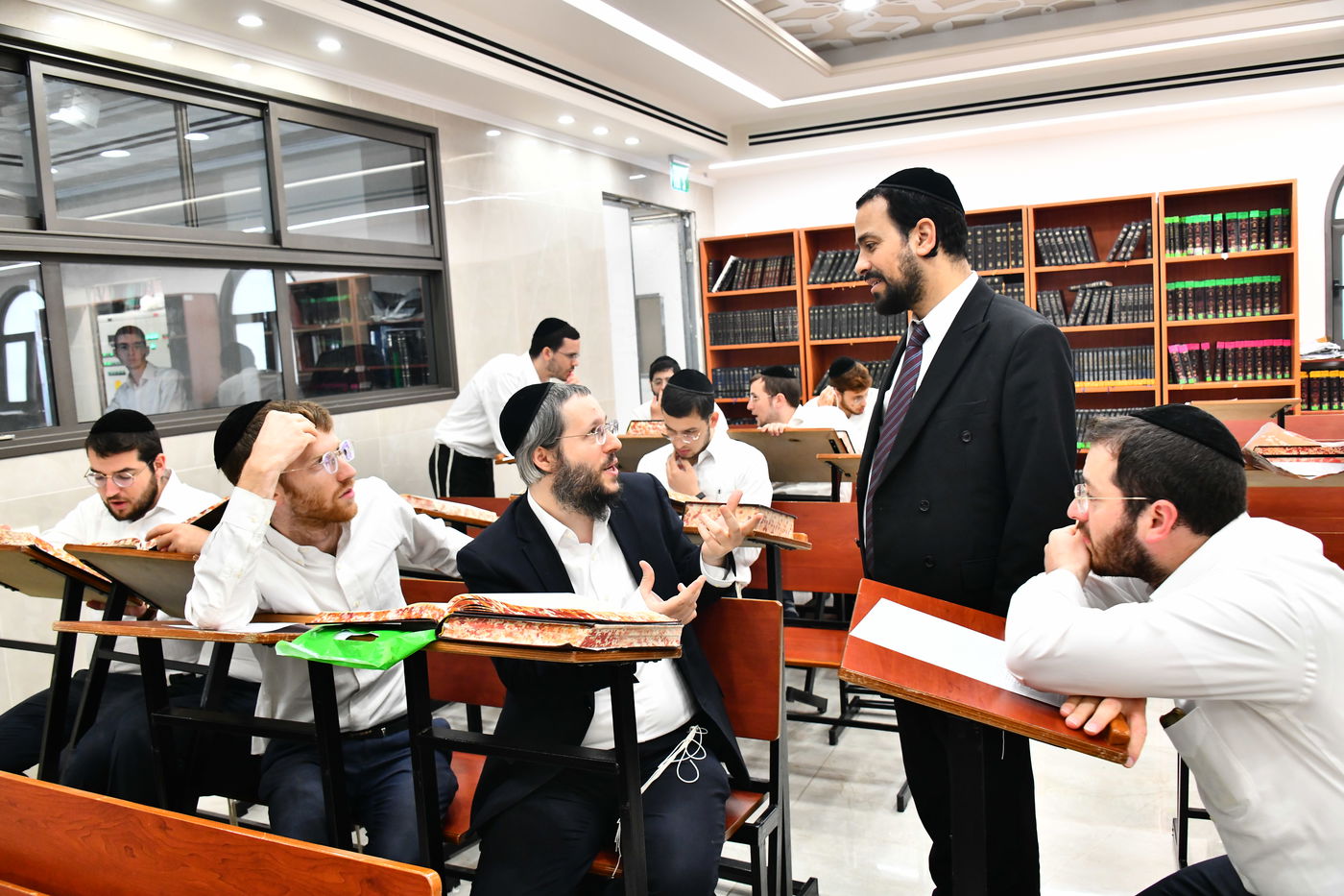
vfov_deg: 46.4
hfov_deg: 65.5
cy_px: 448
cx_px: 672
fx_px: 1045
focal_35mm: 28
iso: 2000
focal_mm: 28
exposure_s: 1/125
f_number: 5.6
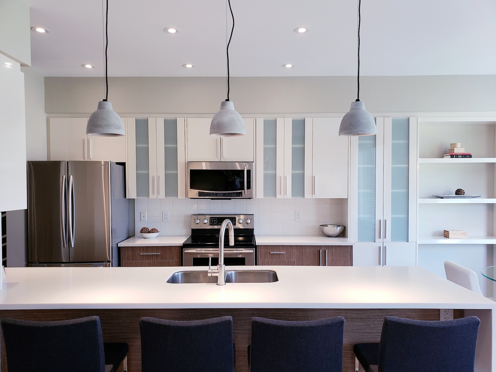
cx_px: 248
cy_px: 186
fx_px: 373
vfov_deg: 53.1
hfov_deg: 67.3
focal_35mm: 26
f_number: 2.4
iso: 160
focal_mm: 4.3
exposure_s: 1/60
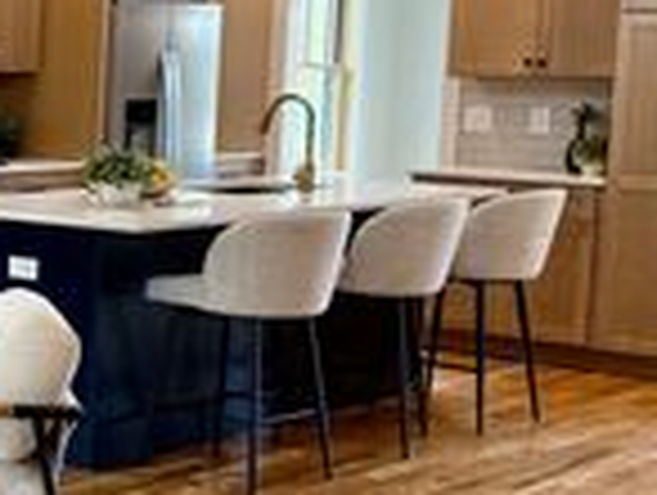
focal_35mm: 82
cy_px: 223
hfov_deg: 19.3
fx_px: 1559
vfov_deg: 18.0
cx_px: -450
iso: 200
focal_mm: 6.76
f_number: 1.78
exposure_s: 1/164
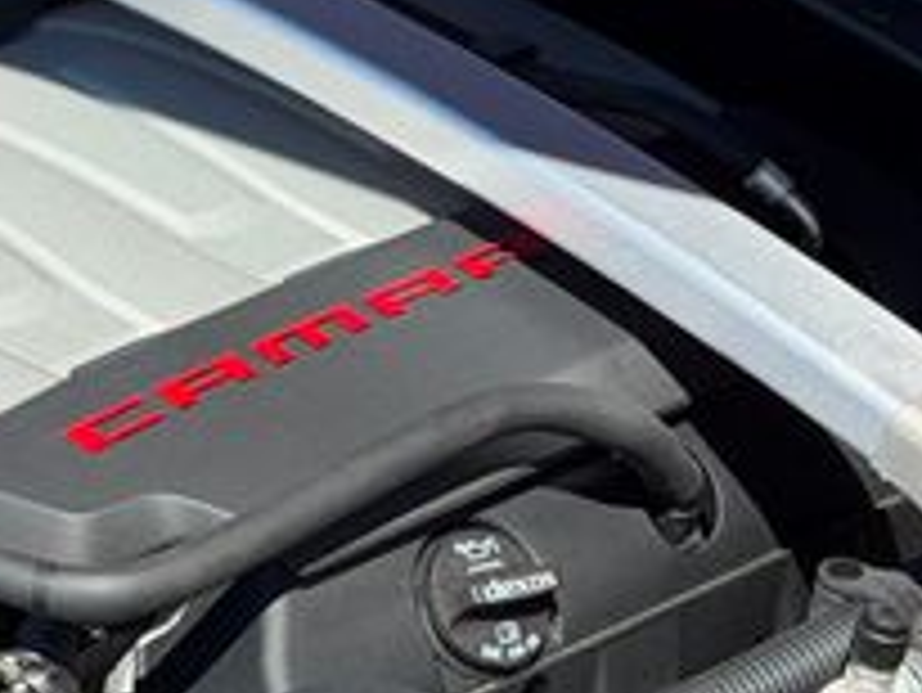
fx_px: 3998
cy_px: 441
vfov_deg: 9.9
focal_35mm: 150
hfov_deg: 12.8
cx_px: -220
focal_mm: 6.76
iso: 64
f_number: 1.78
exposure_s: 1/2976
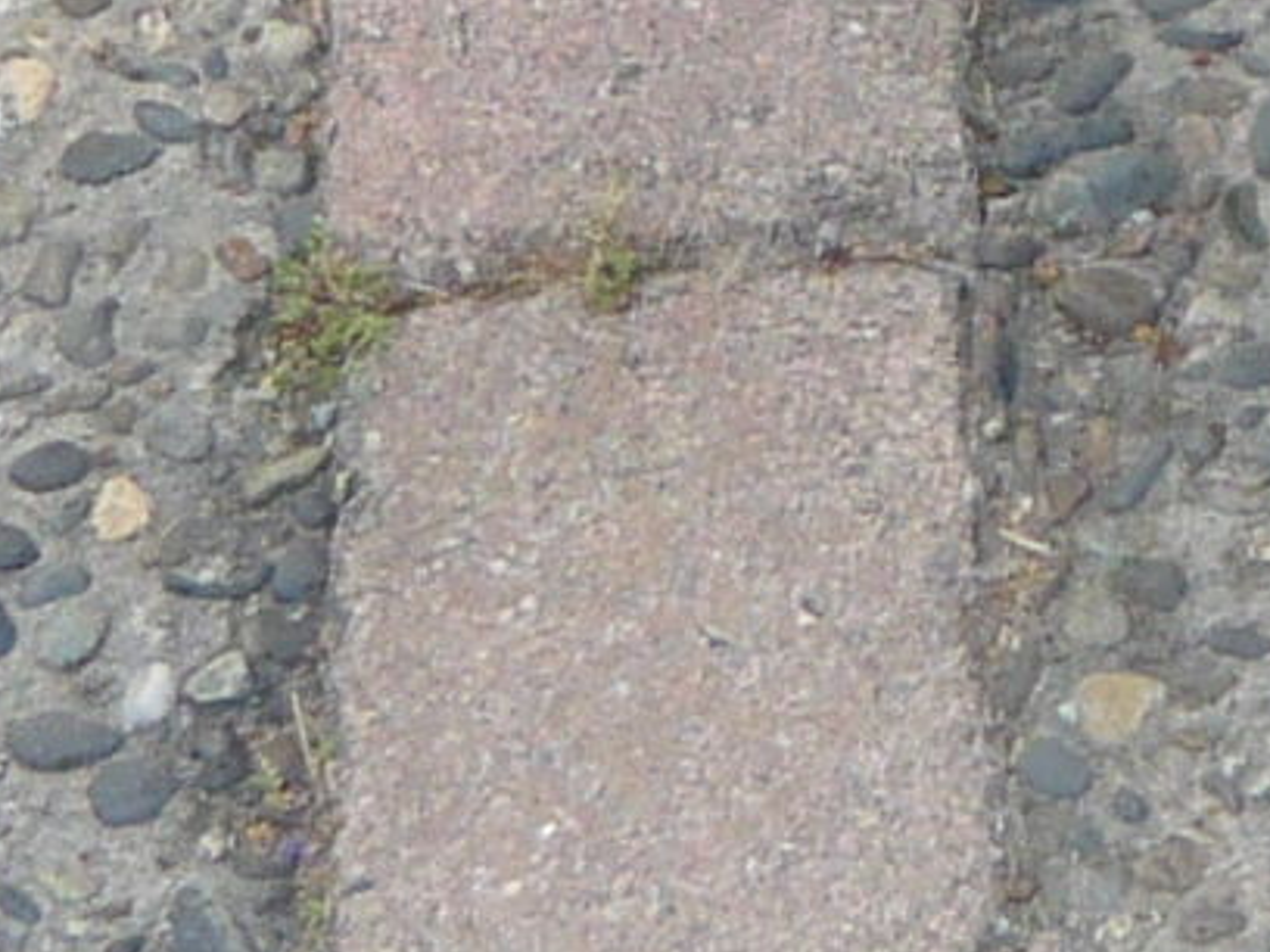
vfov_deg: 6.0
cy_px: -1052
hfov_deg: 7.9
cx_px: 2403
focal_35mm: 241
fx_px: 8842
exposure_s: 1/320
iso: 100
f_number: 3
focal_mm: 5.2
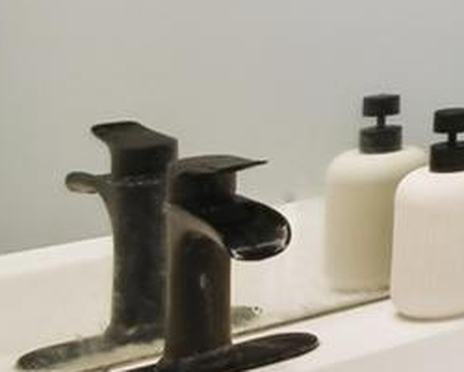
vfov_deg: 16.0
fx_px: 1236
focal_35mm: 90
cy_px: -149
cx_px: 1136
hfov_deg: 14.1
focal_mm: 10
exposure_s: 1/15
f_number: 7.1
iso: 100
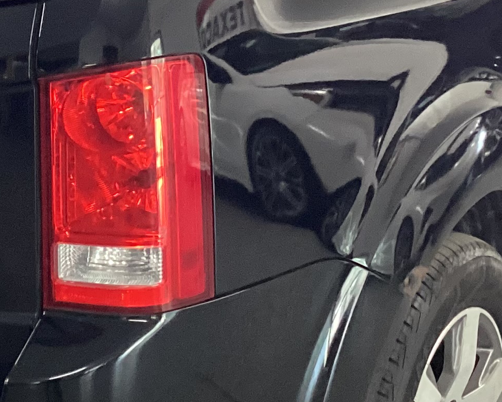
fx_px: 1516
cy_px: 68
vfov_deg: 15.0
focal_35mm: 102
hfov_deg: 18.6
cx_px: 96
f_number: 2.4
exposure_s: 1/50
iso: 320
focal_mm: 3.3
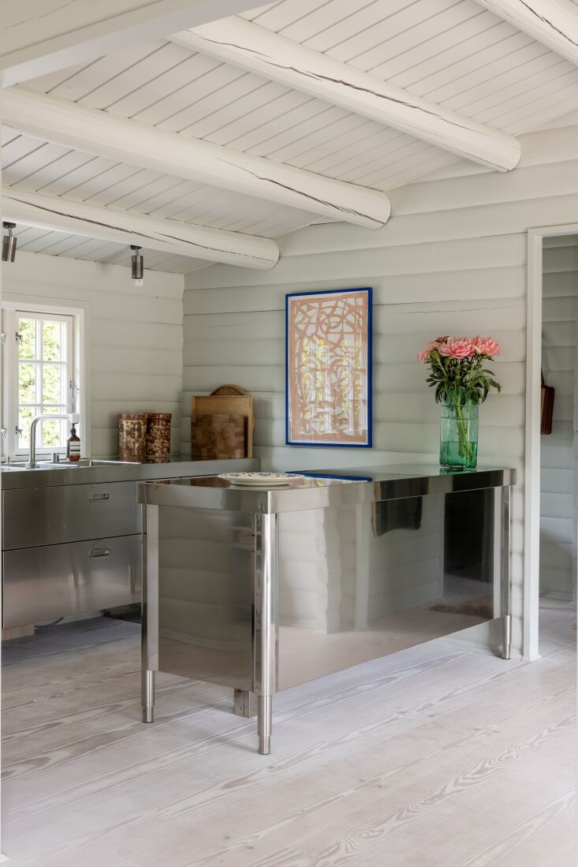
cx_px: 289
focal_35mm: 41
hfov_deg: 32.6
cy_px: 434
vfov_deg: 47.4
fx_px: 987
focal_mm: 41
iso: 400
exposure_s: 1/5
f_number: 8
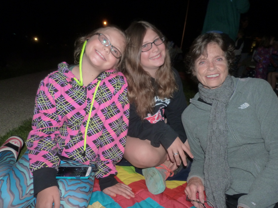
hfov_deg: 69.4
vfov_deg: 54.9
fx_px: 201
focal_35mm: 25
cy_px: 104
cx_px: 139
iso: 160
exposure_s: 1/60
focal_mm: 4.5
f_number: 2.8
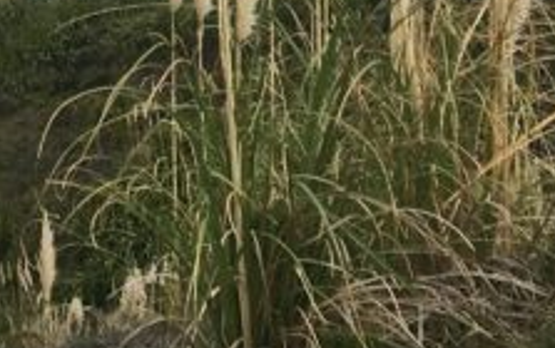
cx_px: -401
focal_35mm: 141
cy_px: -316
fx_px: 2135
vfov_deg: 8.9
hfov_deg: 13.5
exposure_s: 1/810
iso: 25
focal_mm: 4.15
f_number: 2.2
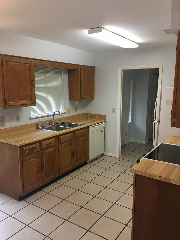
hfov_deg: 48.2
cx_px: 90
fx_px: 201
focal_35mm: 29
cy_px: 120
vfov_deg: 61.7
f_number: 2.2
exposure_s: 1/30
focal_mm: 4.15
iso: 64
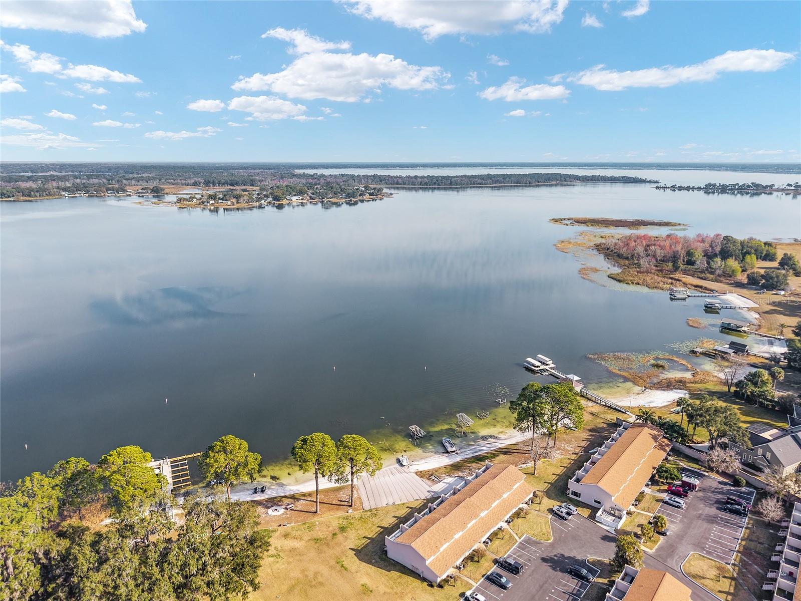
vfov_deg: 56.8
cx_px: 400
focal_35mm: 24
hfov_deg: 71.6
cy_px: 300
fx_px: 555
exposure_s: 1/2500
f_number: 1.8
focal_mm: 8.67
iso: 160
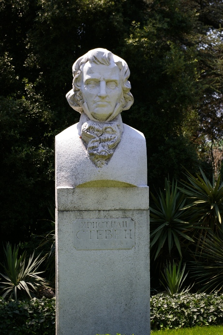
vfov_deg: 24.6
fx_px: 766
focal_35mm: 82
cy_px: 168
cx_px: 112
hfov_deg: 16.6
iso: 200
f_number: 8
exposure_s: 1/350
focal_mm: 55
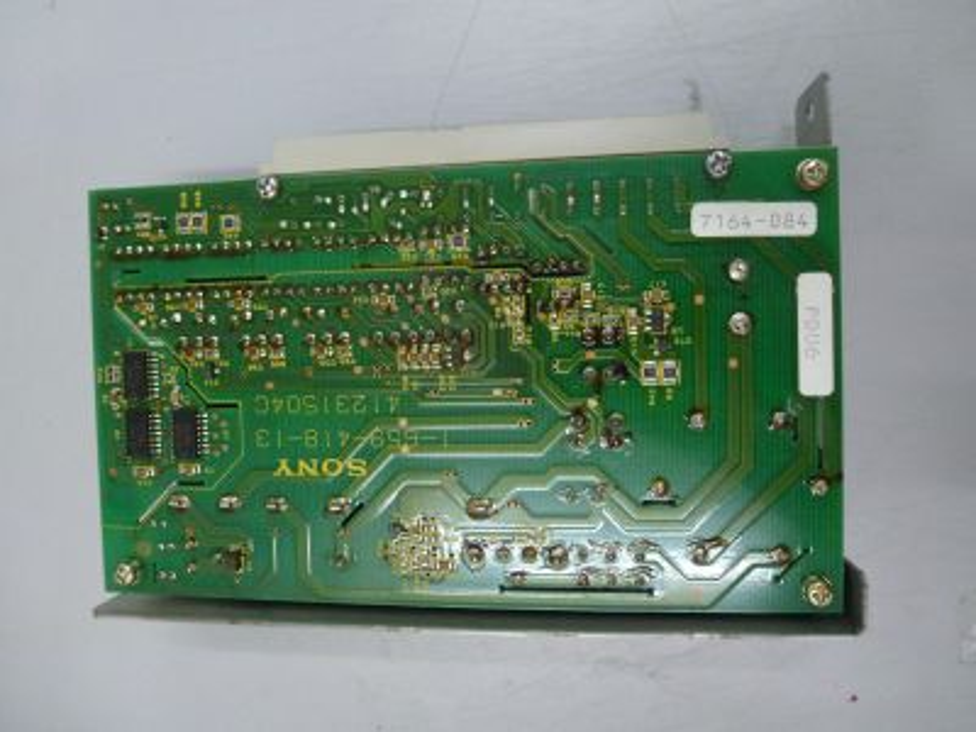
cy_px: 366
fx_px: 677
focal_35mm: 24
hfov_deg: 71.6
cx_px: 488
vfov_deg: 56.8
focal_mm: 4.3
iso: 400
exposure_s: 1/20
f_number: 3.3
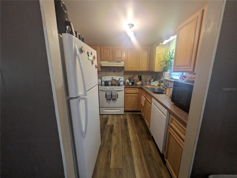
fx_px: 96
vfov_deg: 85.7
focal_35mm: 14
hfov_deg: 102.1
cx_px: 118
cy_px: 89
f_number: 2.2
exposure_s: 1/40
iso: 80
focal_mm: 1.83
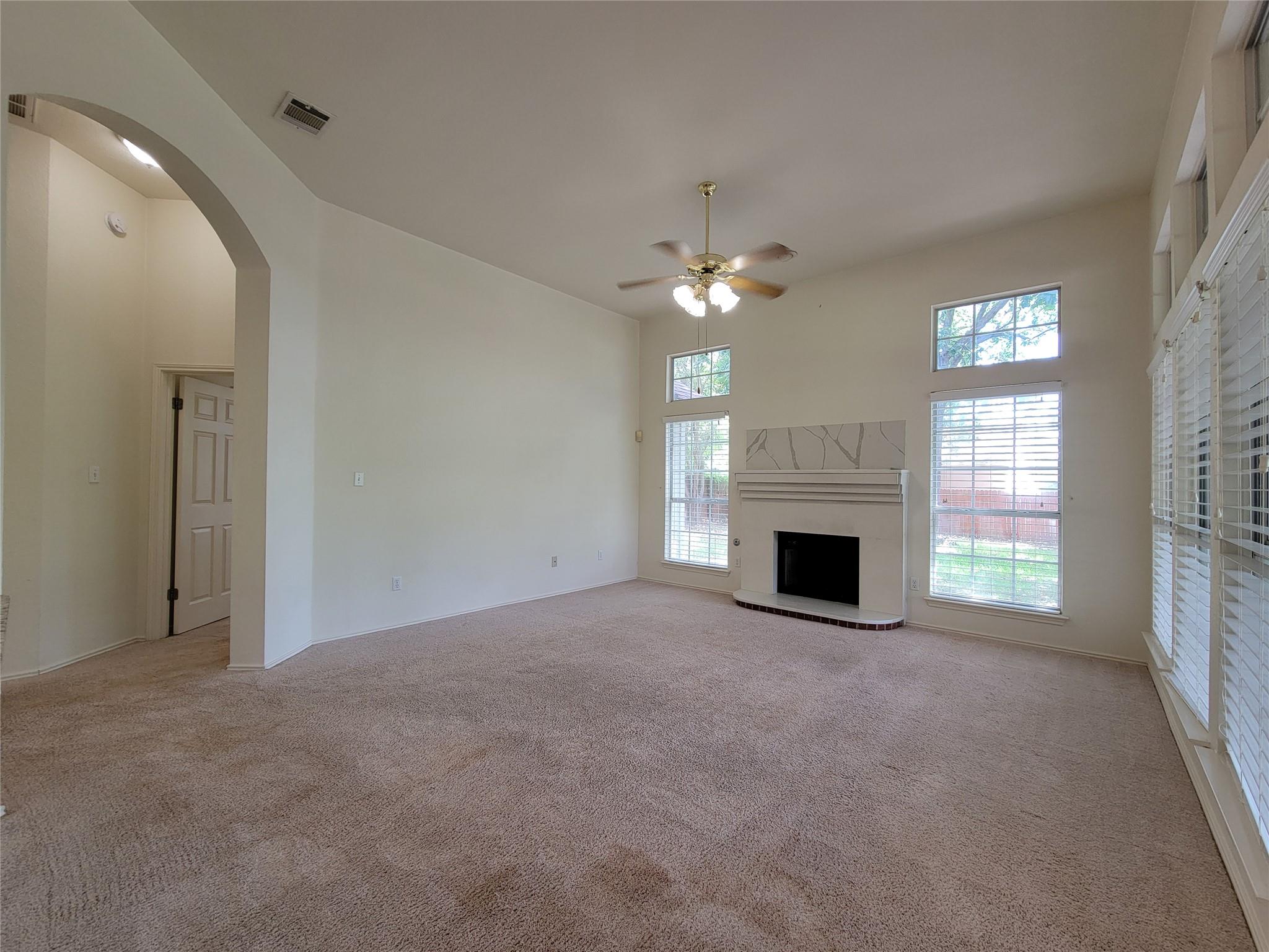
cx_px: 634
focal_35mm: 13
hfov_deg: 106.2
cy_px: 476
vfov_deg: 89.9
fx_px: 477
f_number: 2.2
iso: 64
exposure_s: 1/60
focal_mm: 2.2
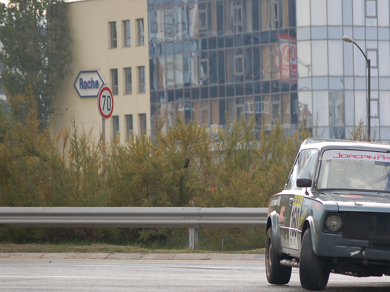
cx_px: 298
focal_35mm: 274
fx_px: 3087
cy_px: 219
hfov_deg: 7.2
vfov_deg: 5.4
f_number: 4.8
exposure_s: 1/800
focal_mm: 102
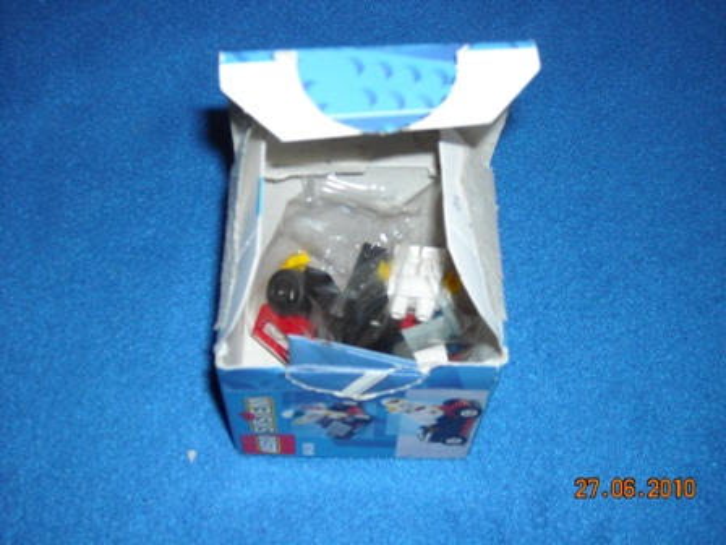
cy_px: 272
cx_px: 363
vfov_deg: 29.7
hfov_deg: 38.9
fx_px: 1028
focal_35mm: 49
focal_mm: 7.92
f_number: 3.2
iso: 200
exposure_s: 1/60
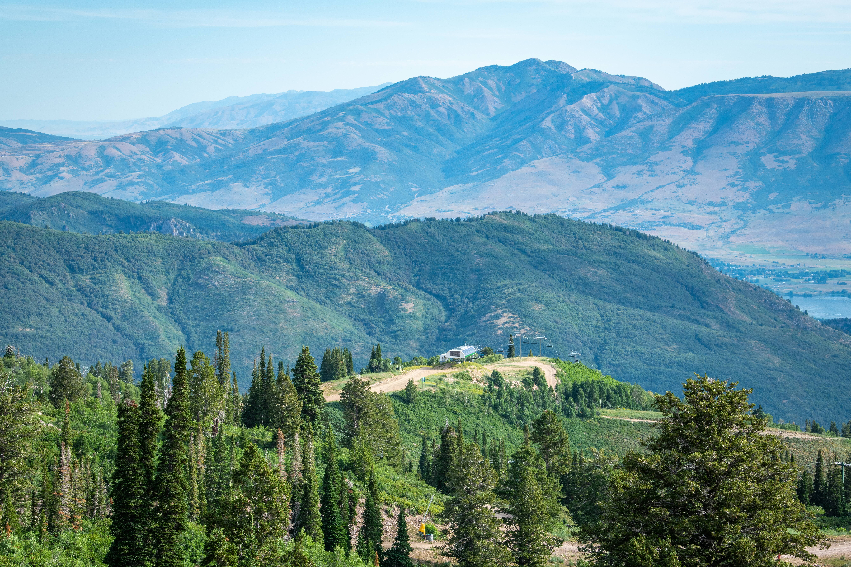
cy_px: 284
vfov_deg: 14.4
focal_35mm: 95
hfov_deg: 21.5
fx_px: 2246
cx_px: 426
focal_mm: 95
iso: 200
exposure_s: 1/500
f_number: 9
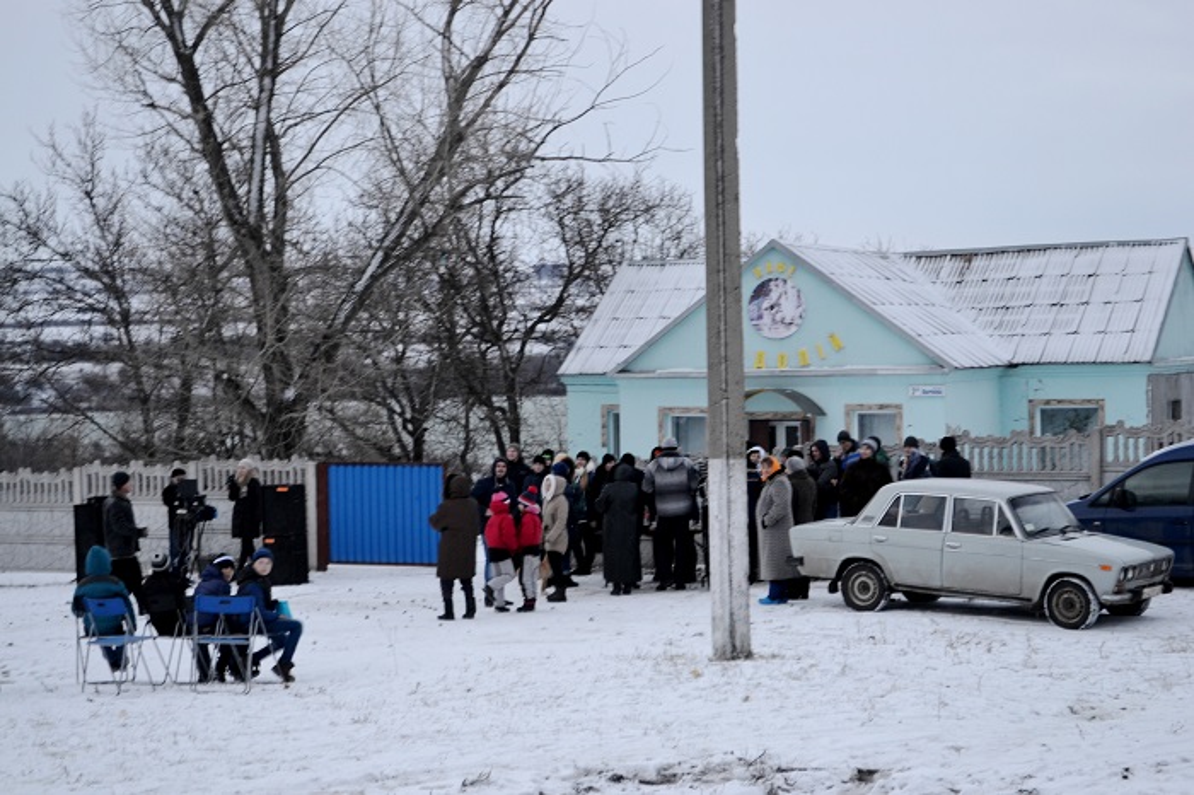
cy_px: 398
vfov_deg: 16.5
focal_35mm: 82
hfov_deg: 24.6
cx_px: 597
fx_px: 2735
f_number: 5.6
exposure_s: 1/25
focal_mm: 55
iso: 400
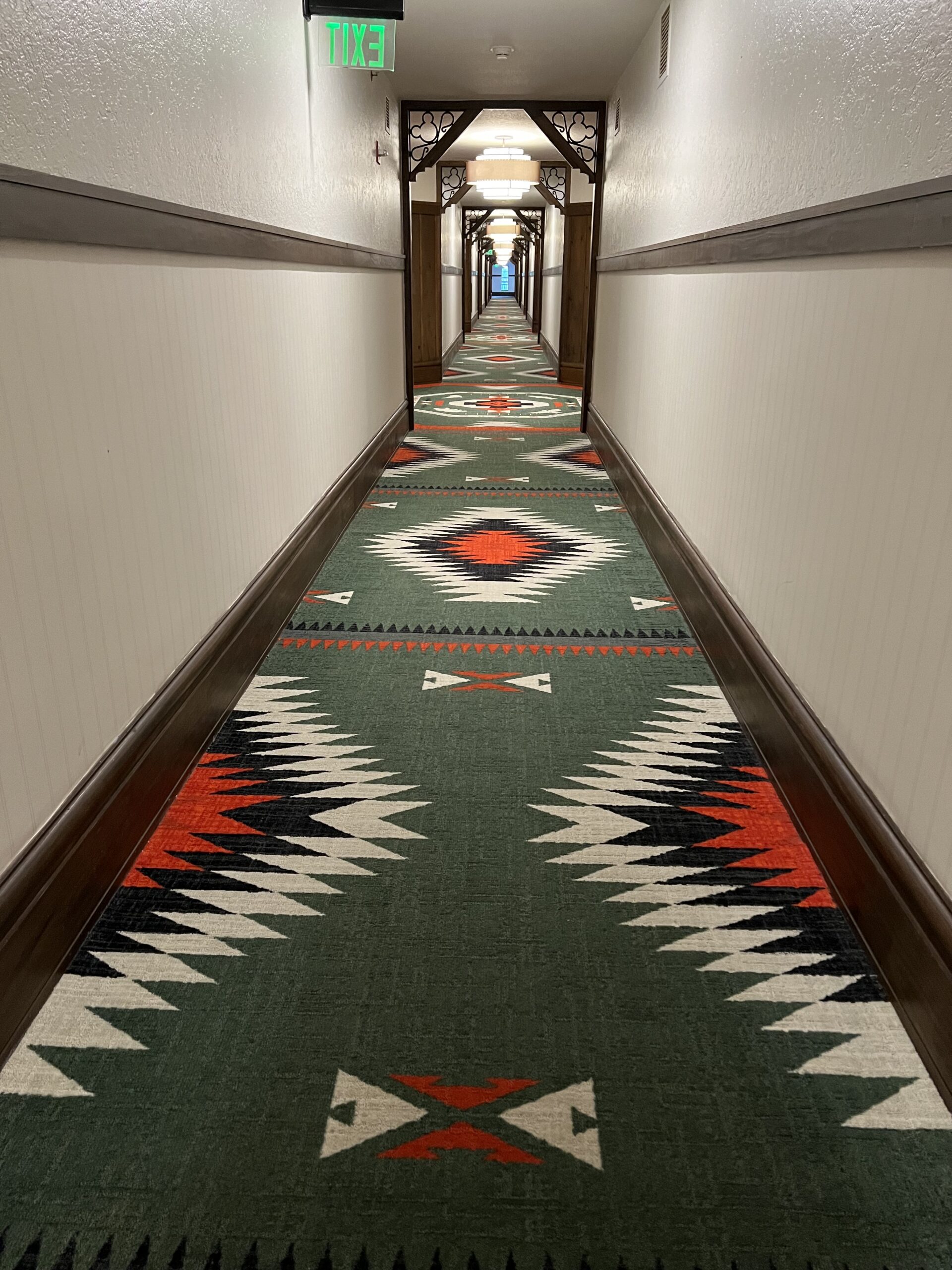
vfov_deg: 67.3
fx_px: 953
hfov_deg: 53.1
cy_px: 635
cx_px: 476
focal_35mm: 26
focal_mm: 5.7
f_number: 1.5
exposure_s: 1/40
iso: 400
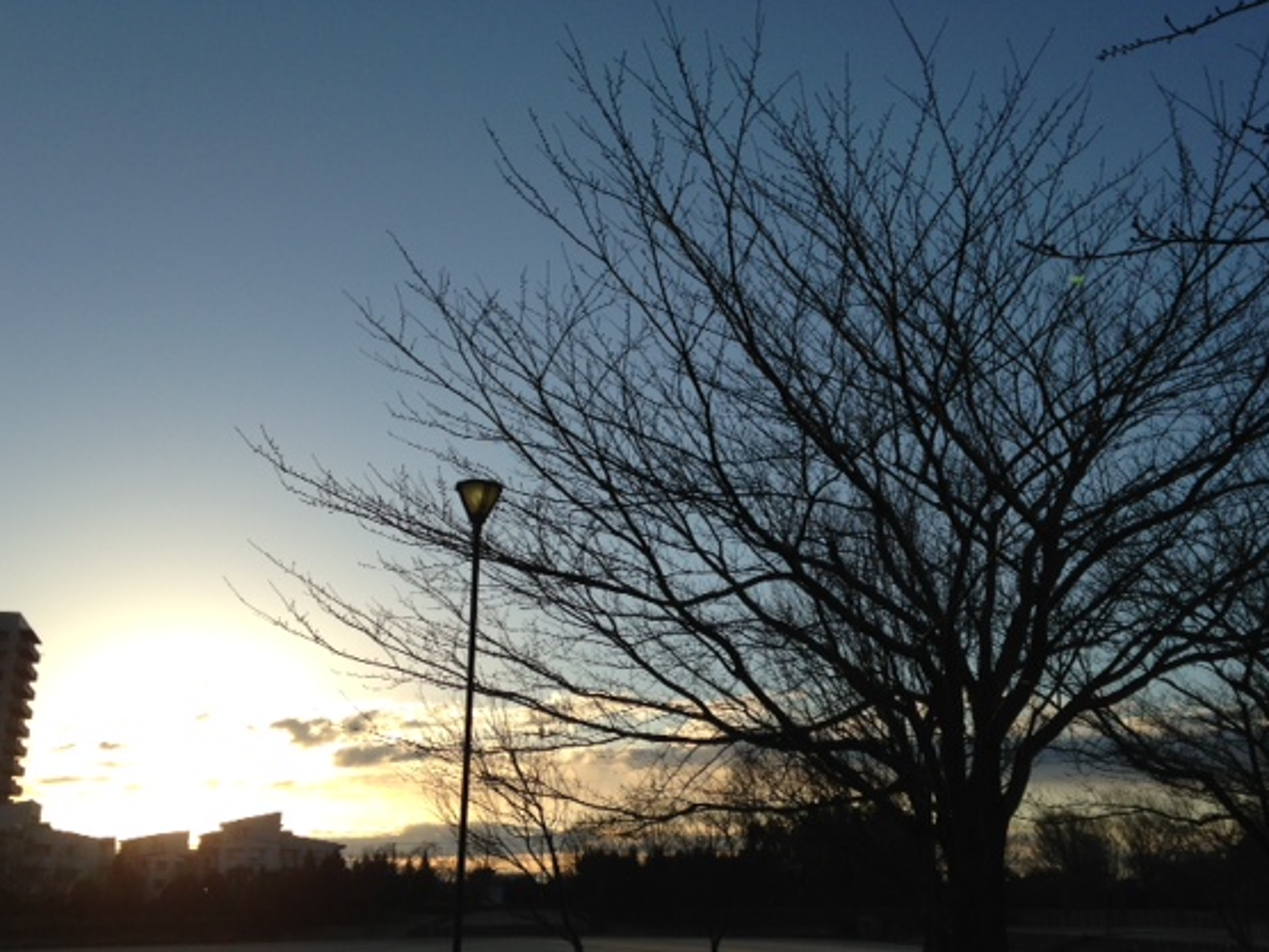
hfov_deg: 49.0
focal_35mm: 38
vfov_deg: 37.7
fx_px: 1393
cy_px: 534
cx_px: 660
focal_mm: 4.13
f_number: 2.4
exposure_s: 1/1595
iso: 50
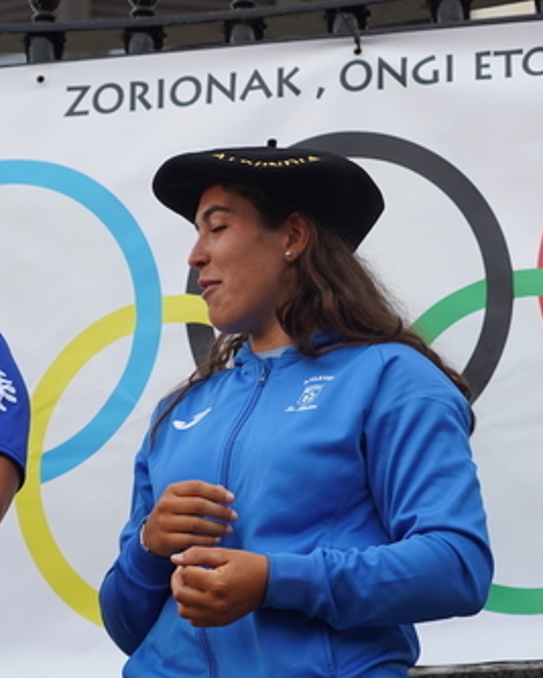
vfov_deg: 14.0
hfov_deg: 11.3
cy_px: 383
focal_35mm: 137
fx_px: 2748
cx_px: 277
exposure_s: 1/250
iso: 640
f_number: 4
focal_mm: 67
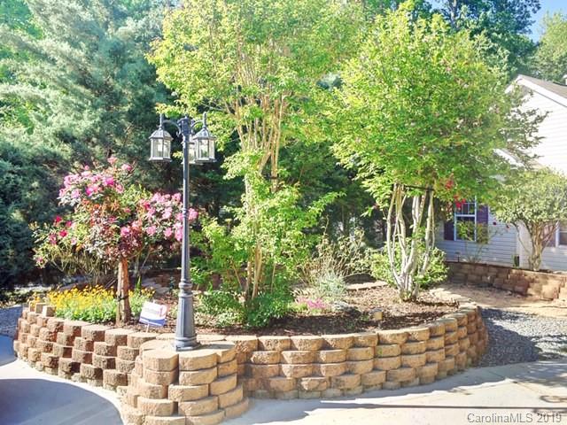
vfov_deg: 48.2
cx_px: 284
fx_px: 475
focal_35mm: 29
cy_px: 212
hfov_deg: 61.7
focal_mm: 4.15
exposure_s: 1/434
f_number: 2.2
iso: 25
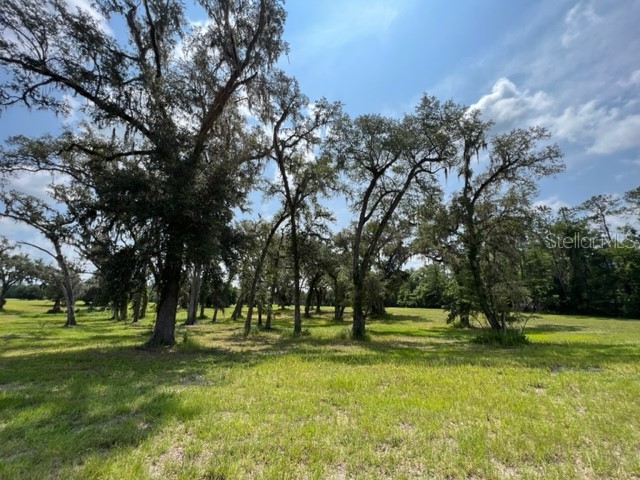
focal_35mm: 13
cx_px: 320
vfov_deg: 89.9
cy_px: 240
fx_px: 240
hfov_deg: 106.2
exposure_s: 1/1325
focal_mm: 1.57
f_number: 1.8
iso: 32
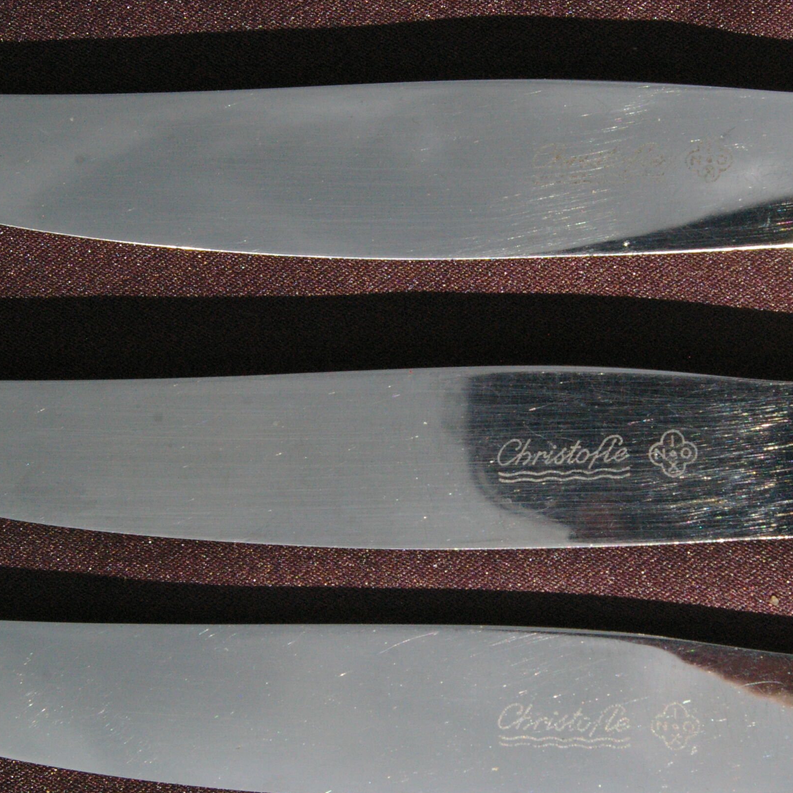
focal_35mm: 62
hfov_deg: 27.7
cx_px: 461
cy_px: 432
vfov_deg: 27.7
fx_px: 1607
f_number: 11
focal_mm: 26
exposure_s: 1/1000
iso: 1600
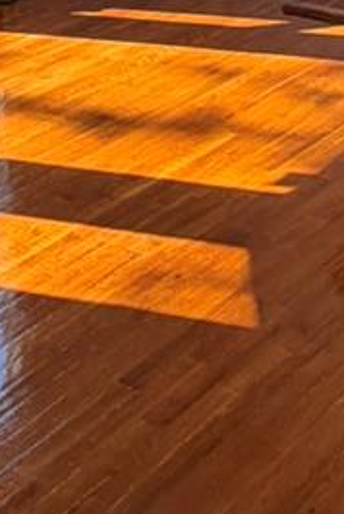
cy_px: -232
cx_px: 253
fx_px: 1201
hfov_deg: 16.2
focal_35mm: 84
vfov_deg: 20.9
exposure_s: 1/121
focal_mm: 2.22
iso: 64
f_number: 2.2
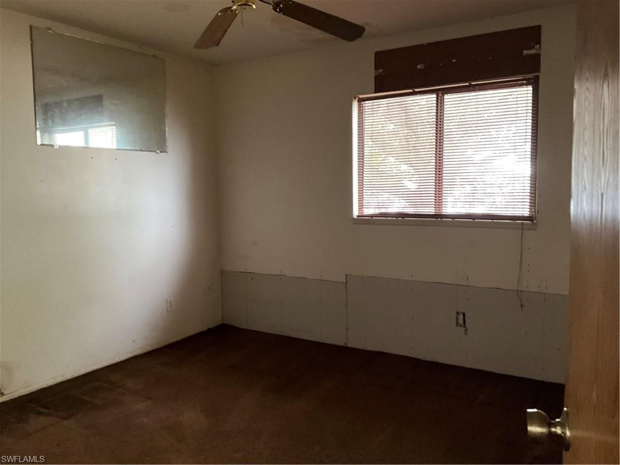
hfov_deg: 61.7
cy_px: 232
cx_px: 310
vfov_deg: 48.2
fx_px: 519
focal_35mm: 29
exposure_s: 1/30
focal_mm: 3
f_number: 1.8
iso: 400
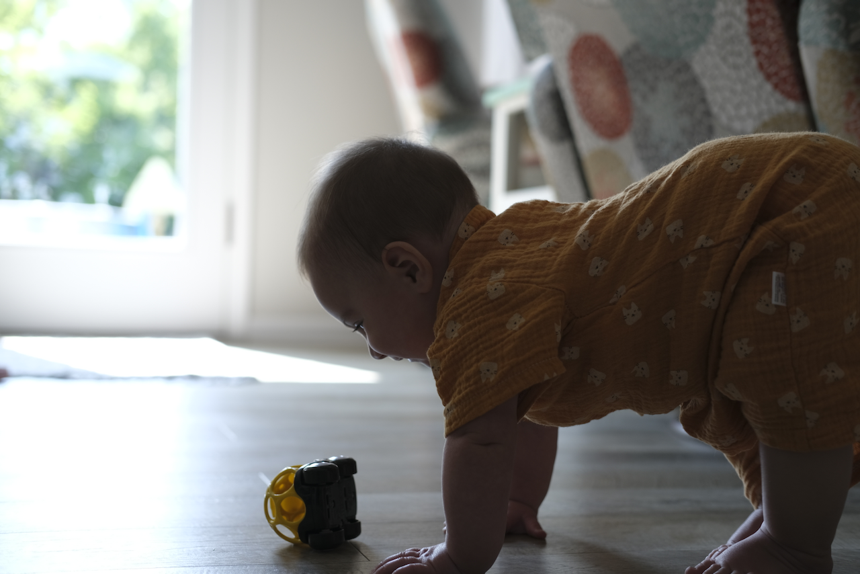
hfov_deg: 37.5
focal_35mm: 53
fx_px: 1266
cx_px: 430
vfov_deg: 25.5
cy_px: 287
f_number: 2.8
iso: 160
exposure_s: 1/125
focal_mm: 35
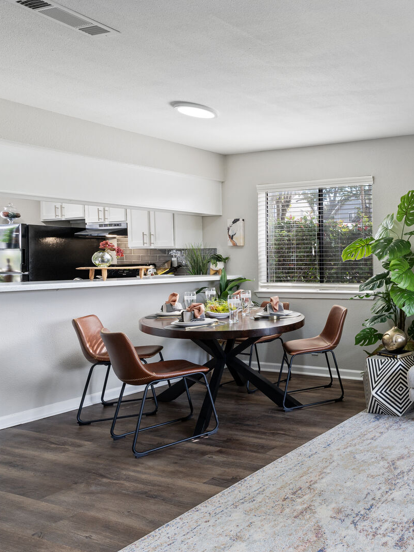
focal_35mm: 26
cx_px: 502
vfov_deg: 67.5
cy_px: 259
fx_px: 413
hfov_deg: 38.5
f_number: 8
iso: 400
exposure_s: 1/13
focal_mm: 14.5
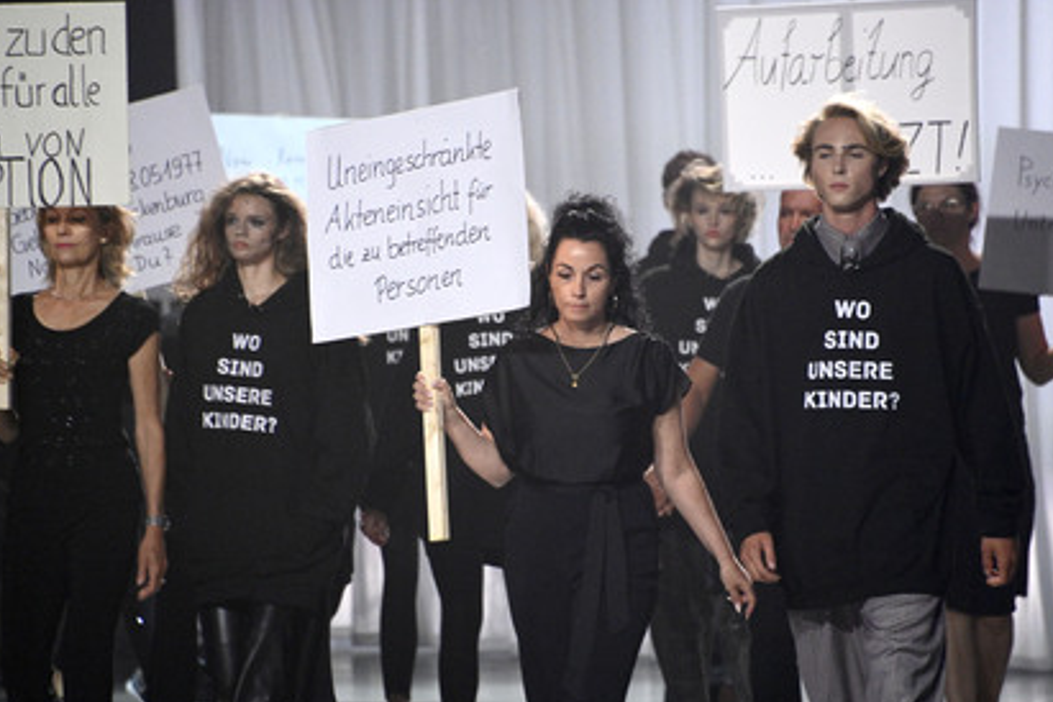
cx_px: 539
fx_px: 9622
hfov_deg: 6.3
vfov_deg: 4.2
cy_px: 361
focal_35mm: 329
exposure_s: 1/250
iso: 10000
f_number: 5.6
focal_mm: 300
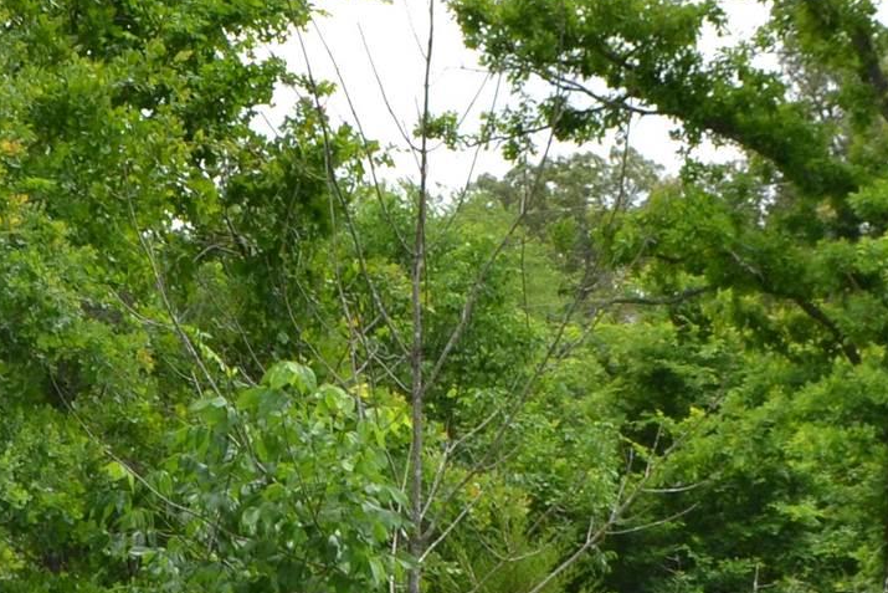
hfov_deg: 17.5
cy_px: 204
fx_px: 2862
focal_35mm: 116
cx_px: 207
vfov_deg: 11.8
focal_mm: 18
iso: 100
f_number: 8
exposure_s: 1/200
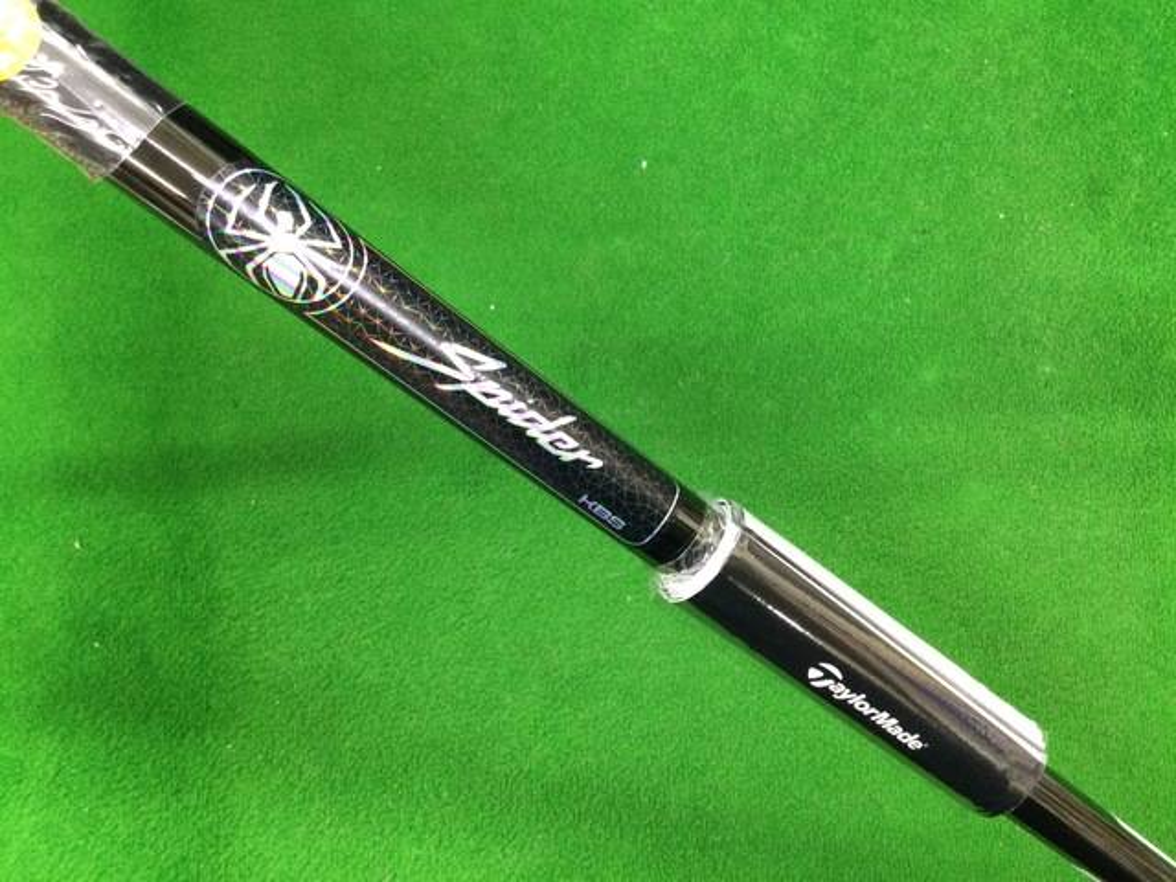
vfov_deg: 45.4
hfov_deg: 58.4
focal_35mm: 31
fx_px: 1053
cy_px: 441
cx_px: 588
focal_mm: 3.3
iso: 200
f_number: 2.4
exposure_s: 1/24
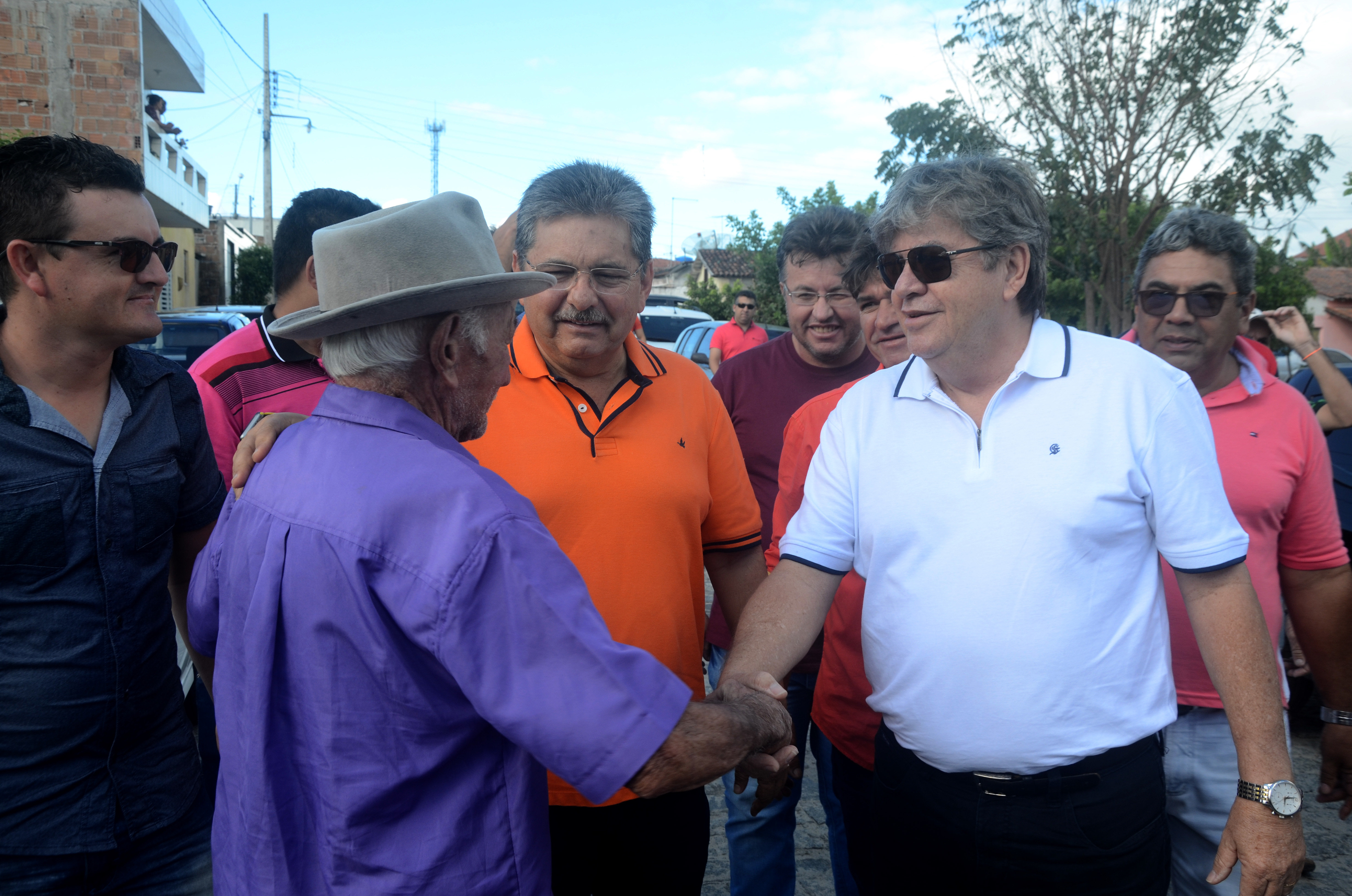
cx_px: 676
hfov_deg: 57.3
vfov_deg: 39.8
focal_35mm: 33
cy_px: 448
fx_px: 1237
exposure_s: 1/160
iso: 200
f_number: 7.1
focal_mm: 22
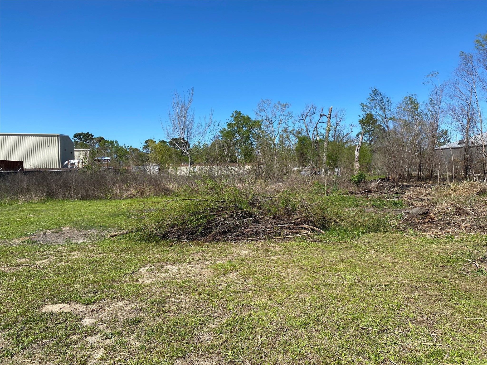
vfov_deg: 53.1
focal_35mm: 26
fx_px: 366
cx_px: 244
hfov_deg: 67.3
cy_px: 182
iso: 32
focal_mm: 4.25
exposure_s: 1/2890
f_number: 1.8
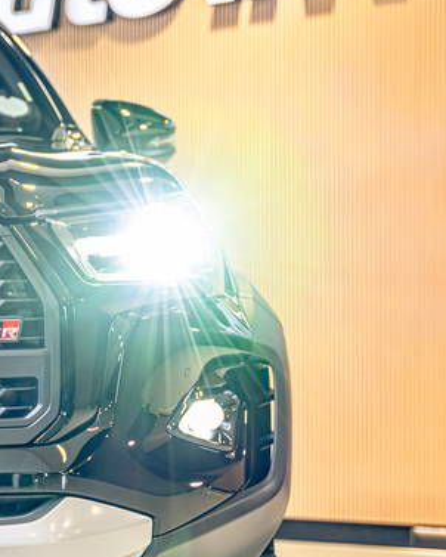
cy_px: 411
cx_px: -249
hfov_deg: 12.9
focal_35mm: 112
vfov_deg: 17.1
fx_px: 1846
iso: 500
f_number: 2.8
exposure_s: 1/100
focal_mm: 44
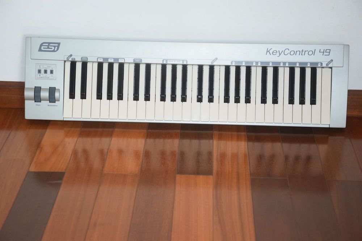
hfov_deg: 23.4
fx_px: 875
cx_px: 181
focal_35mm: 87
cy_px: 120
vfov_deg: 15.7
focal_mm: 58
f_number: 5
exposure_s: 1/60
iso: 900
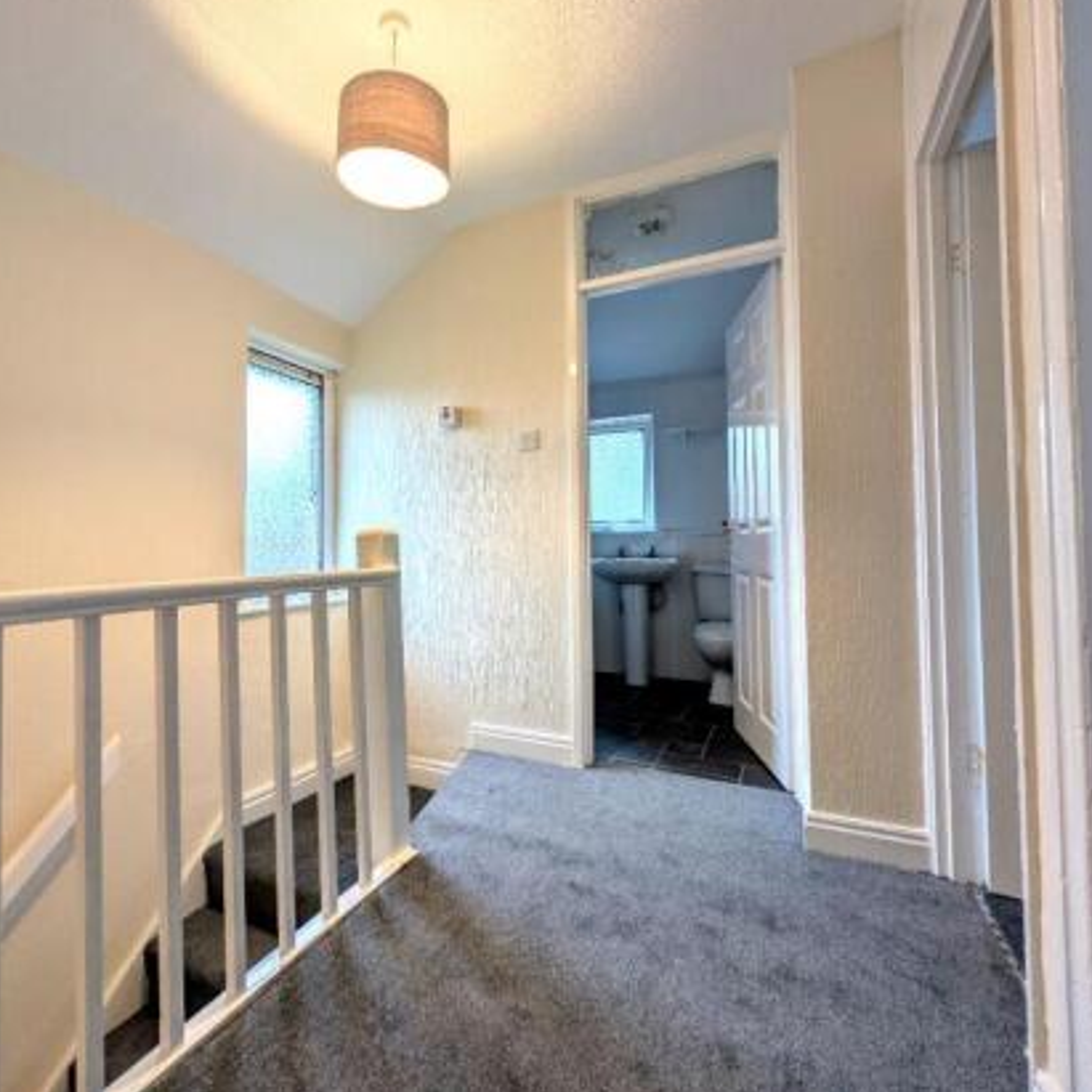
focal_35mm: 15
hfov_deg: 90.6
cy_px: 519
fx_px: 535
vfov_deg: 91.1
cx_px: 473
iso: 56
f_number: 1.7
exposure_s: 1/34.9
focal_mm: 2.02
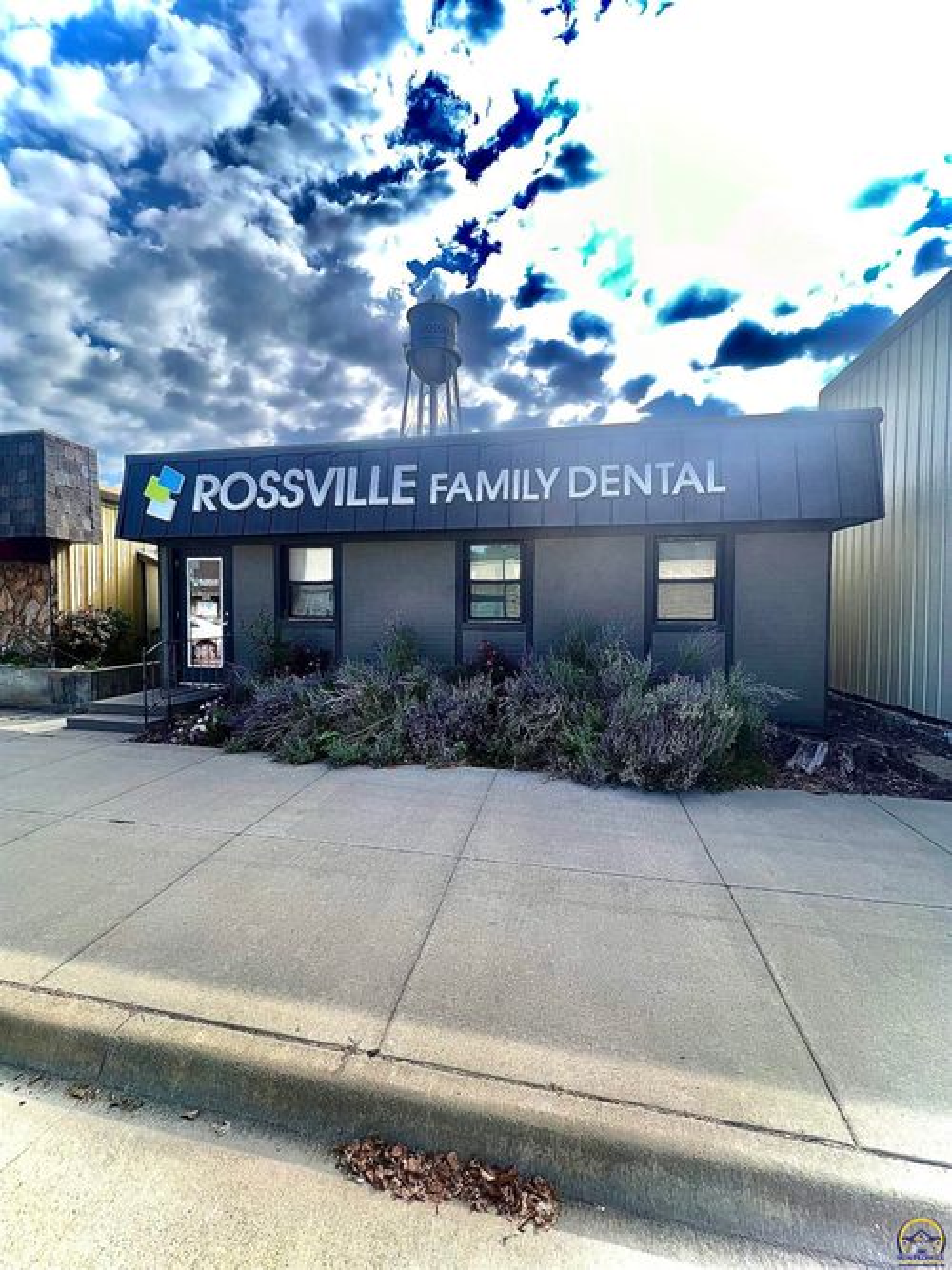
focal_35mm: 13
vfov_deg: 106.2
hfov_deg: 89.9
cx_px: 476
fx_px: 477
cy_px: 635
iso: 32
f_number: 1.8
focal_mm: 1.57
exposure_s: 1/742
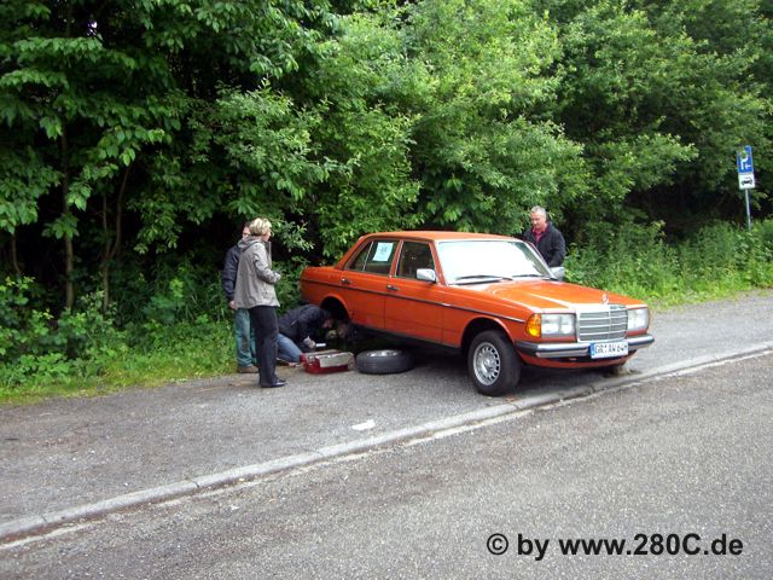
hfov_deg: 49.0
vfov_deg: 37.7
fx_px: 849
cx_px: 386
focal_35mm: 38
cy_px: 290
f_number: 2.7
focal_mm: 6.2
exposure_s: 1/160
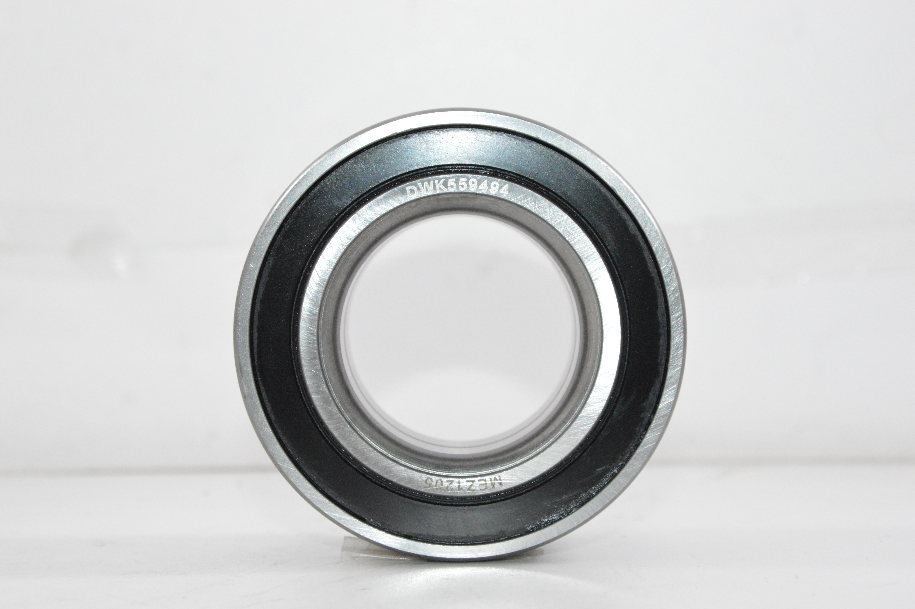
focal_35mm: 99
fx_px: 2514
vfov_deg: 13.8
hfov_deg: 20.6
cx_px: 458
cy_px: 304
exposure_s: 1/100
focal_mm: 66
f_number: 10
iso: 3200
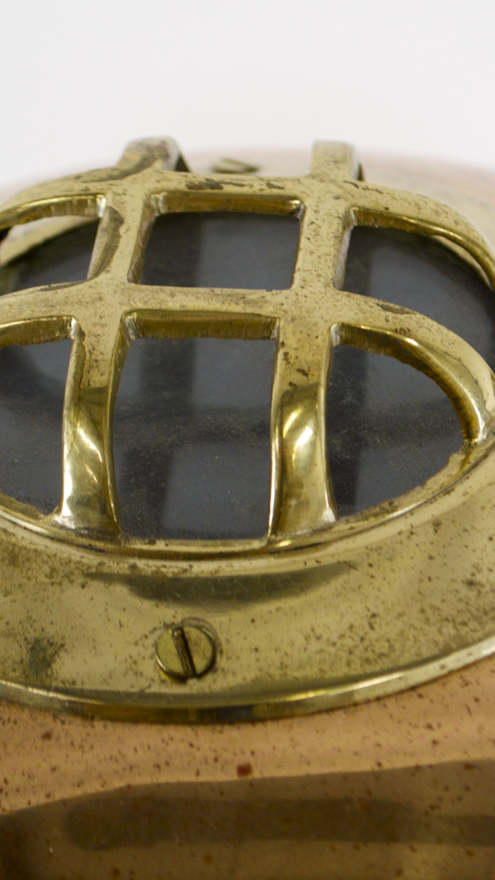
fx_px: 3056
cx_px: 433
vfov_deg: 16.4
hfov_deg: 9.2
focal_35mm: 131
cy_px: 422
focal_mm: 45
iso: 400
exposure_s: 1/50
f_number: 5.3
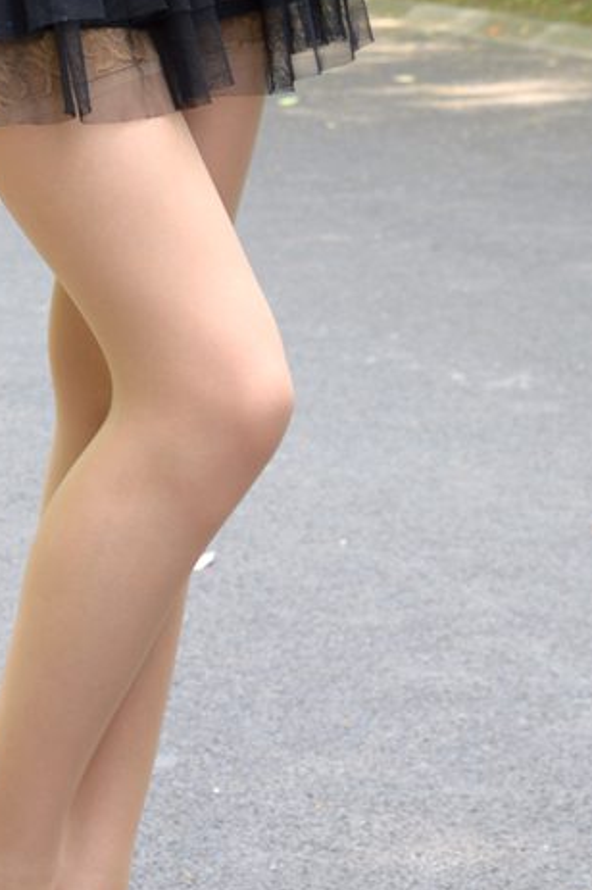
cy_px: -133
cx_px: 6
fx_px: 4100
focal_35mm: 166
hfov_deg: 8.2
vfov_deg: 12.1
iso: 200
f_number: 6.3
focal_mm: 50
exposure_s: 1/60
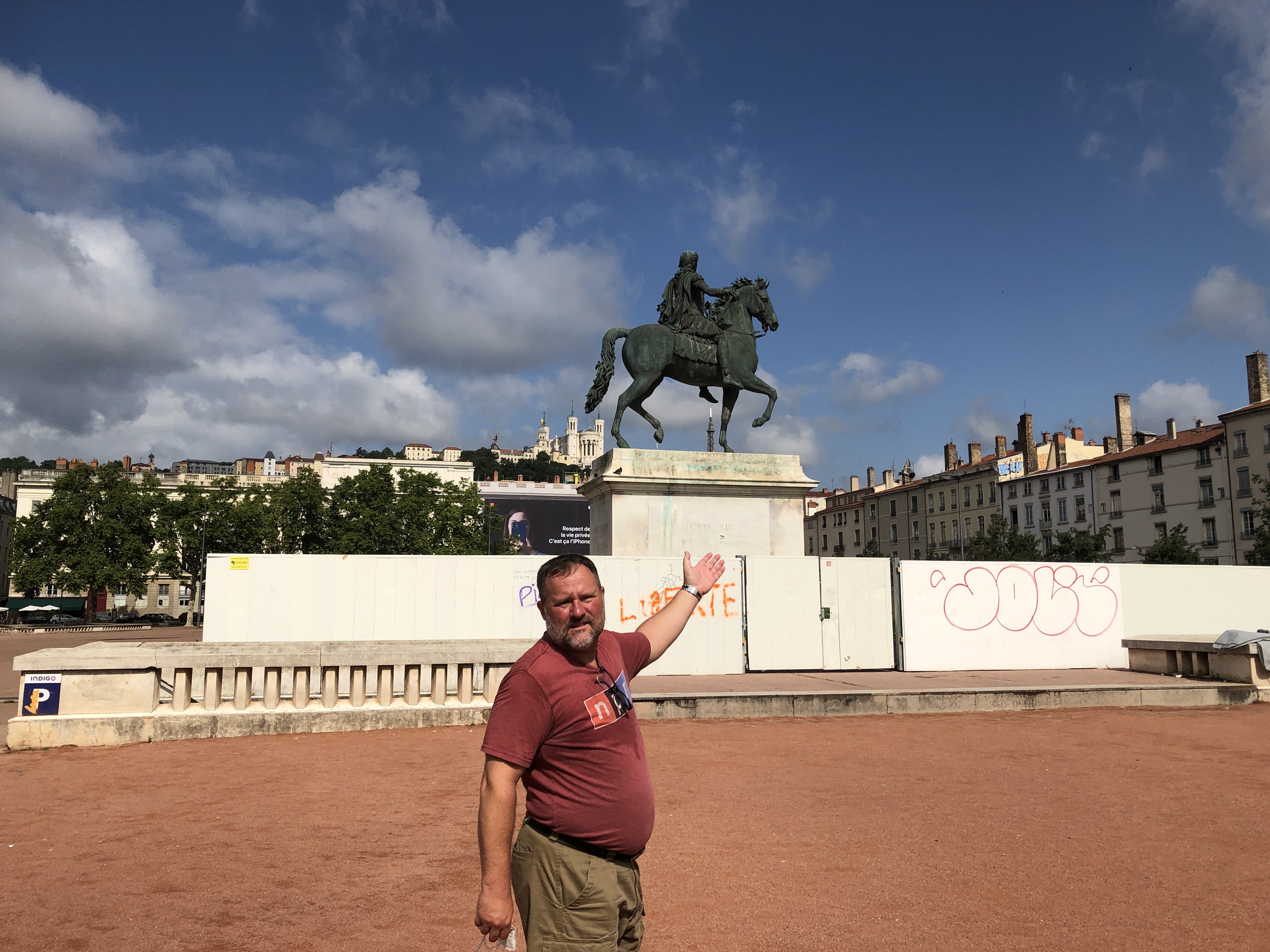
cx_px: 635
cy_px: 476
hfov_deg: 63.4
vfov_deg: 49.7
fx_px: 1027
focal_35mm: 28
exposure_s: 1/5348
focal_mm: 3.99
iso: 25
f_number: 1.8
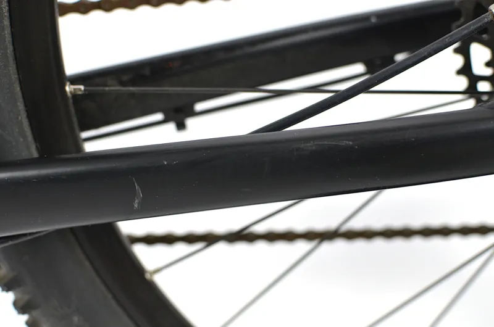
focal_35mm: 52
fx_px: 719
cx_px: 247
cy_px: 164
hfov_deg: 37.9
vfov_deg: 25.6
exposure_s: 1/40
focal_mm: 35
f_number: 4
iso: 640
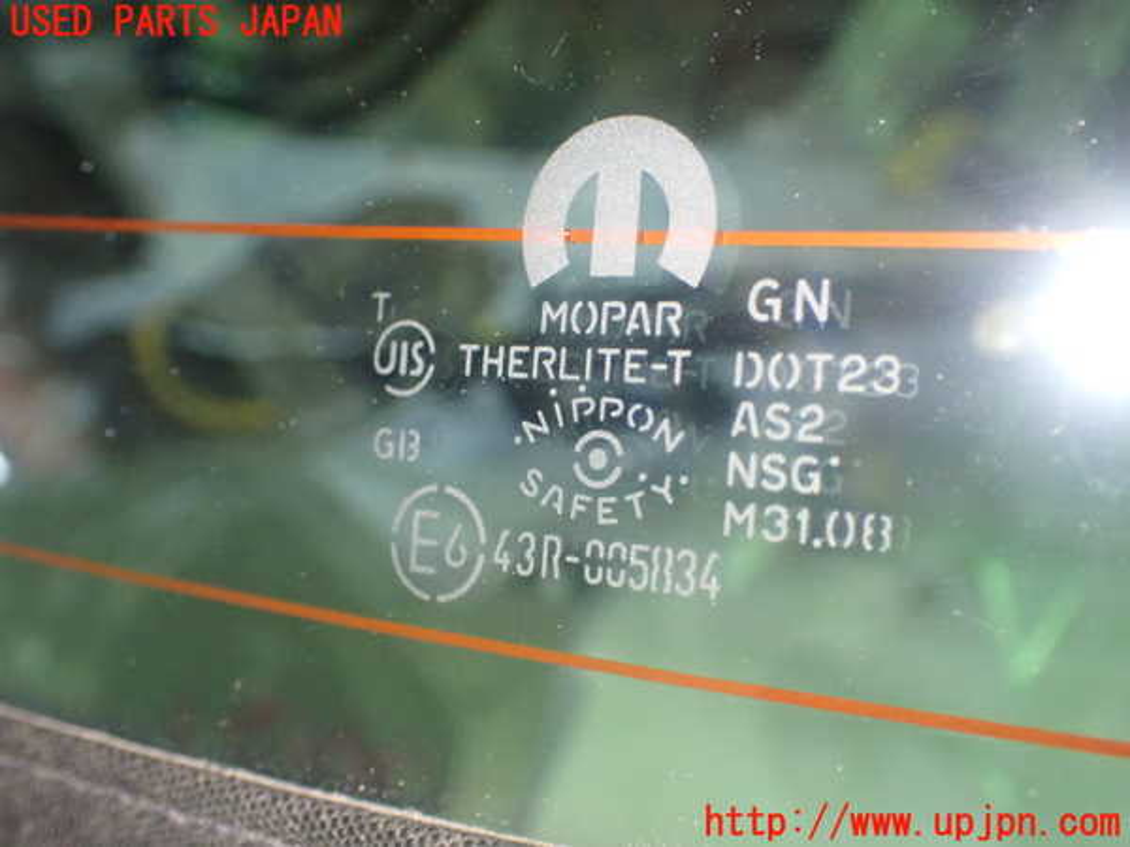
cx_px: 565
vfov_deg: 35.1
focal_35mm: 41
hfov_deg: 45.8
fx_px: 1338
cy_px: 424
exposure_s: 1/30
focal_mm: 7.31
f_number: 2.8
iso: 800
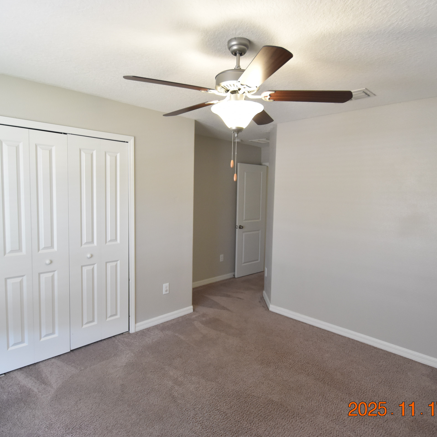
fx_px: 286
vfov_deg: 74.8
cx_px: 222
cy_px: 215
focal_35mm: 20
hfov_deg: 74.8
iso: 800
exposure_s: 1/90
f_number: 3.5
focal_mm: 10
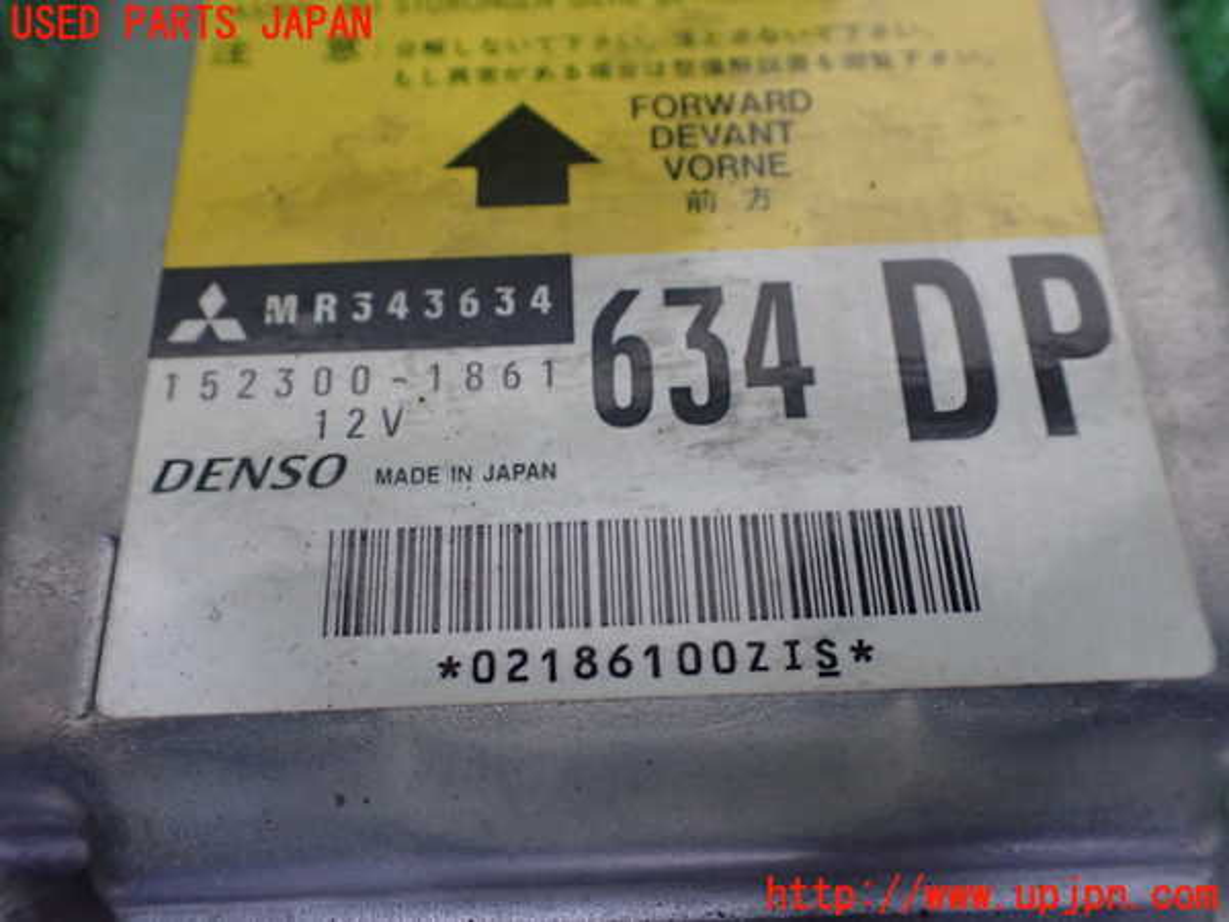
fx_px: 1065
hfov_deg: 60.0
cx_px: 614
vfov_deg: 46.8
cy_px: 461
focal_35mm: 30
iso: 800
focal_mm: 5.4
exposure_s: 1/50
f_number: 2.3
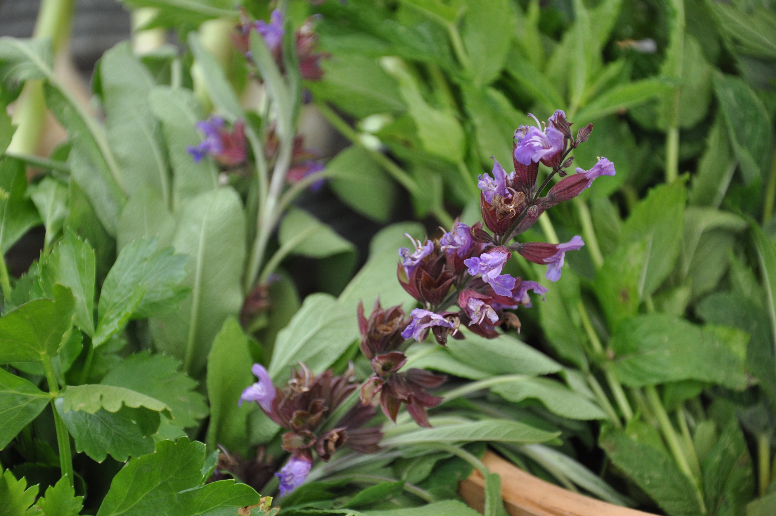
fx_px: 2583
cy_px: 258
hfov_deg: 17.1
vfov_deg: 11.4
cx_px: 388
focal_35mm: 120
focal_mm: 80
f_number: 5.3
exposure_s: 1/250
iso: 500
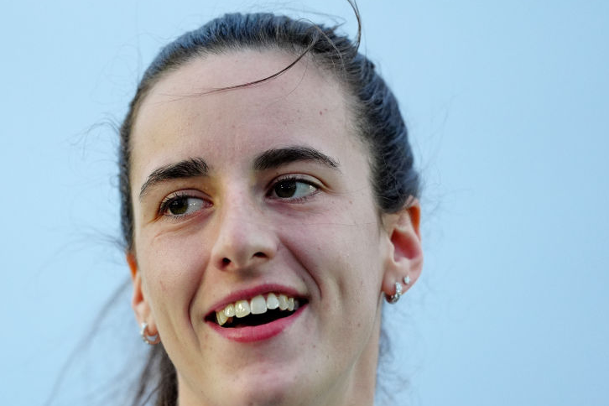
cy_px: 275
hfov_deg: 4.9
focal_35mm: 423
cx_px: 255
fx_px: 7155
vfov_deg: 3.2
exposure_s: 1/500
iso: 4000
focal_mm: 300
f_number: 2.8
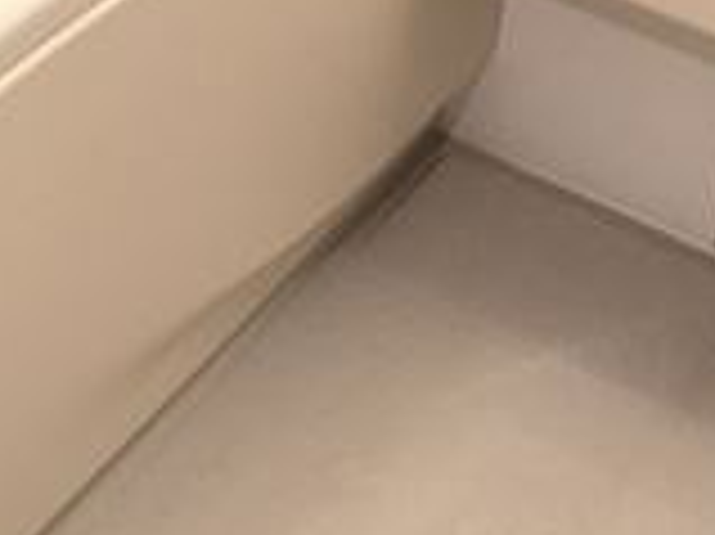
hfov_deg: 16.8
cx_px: 198
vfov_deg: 12.6
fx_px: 2415
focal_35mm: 117
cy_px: 445
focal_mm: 4.15
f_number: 2.2
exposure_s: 1/33
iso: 160
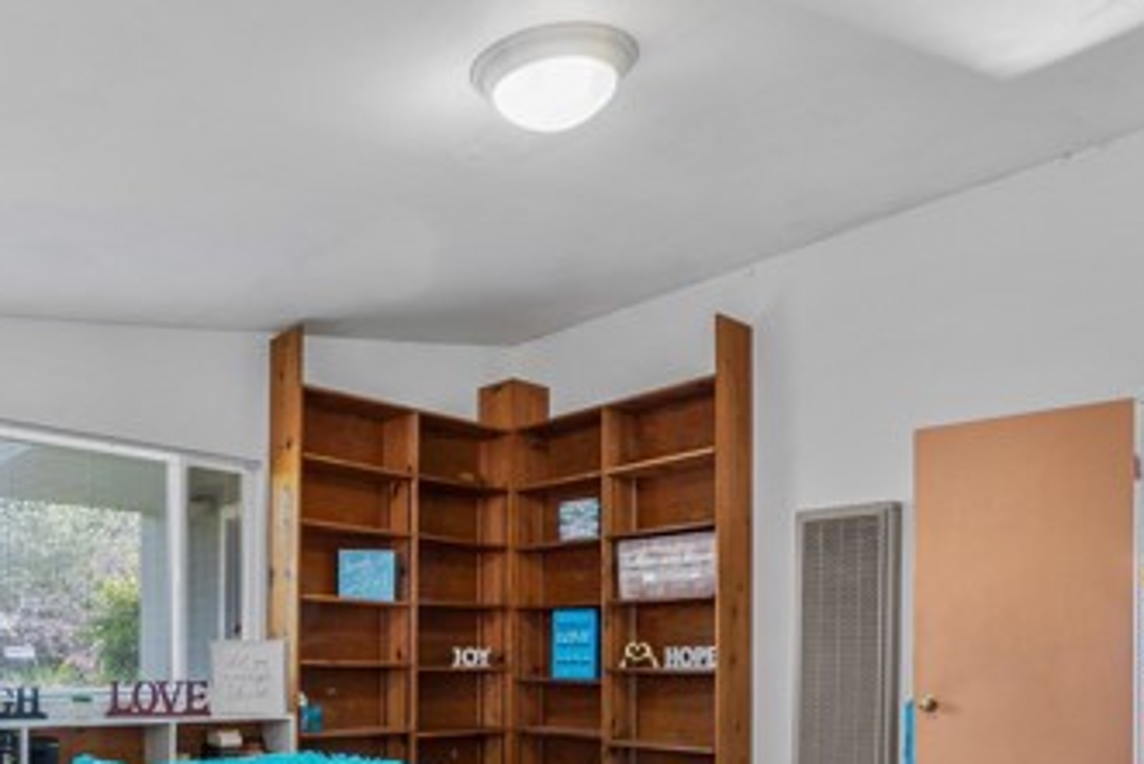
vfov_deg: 41.6
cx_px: 501
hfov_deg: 63.4
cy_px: 683
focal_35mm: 29
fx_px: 922
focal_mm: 10
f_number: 8
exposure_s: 1/2.5
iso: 400
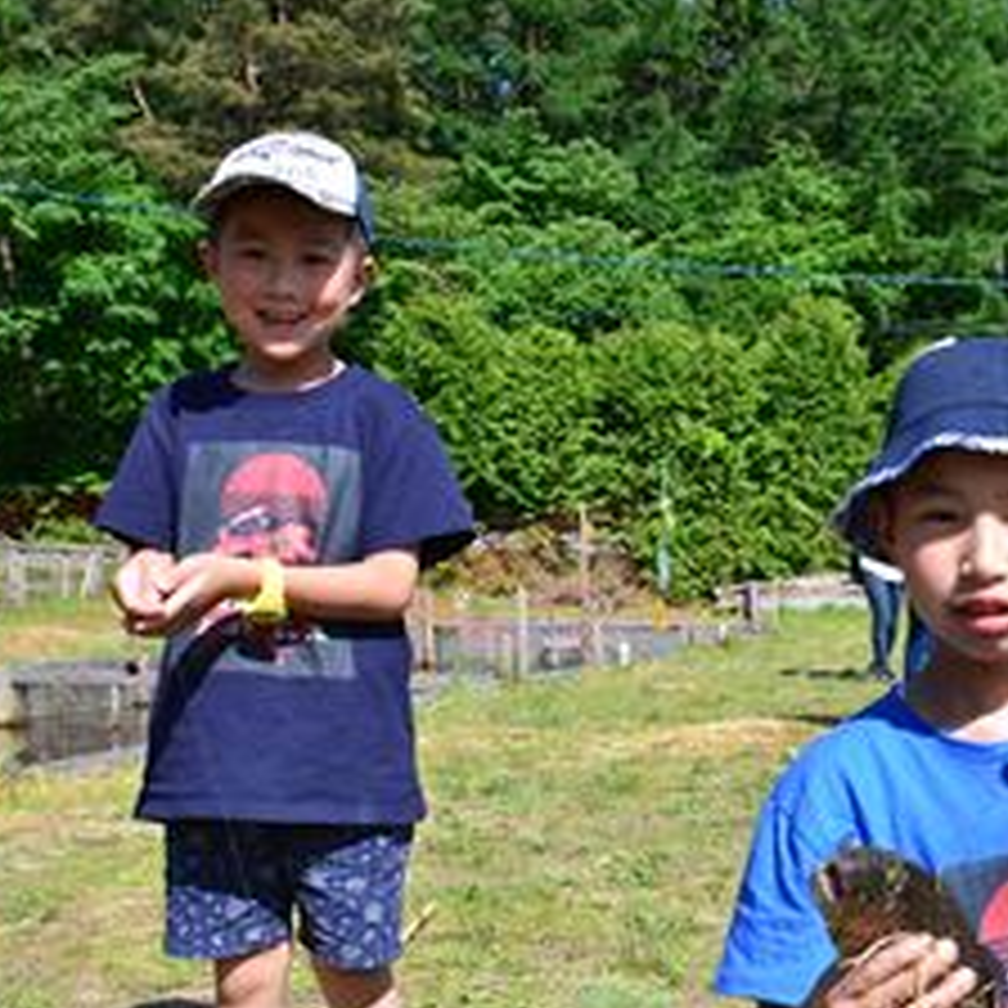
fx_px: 1680
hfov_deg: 33.0
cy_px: 695
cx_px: 698
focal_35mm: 51
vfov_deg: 33.0
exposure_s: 1/320
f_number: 5.6
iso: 100
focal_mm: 18
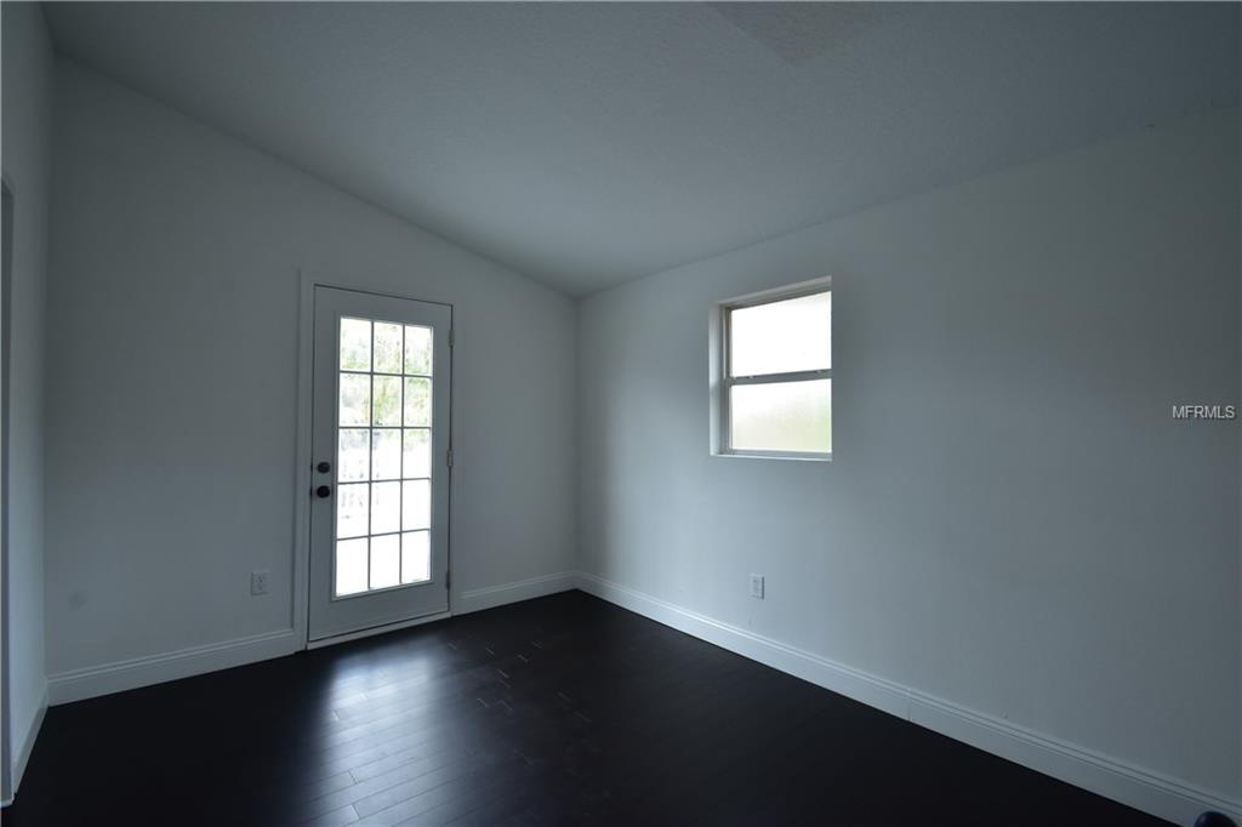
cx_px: 621
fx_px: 517
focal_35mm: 15
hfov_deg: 100.4
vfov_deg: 77.3
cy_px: 414
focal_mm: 10
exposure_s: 1/50
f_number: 8
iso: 800
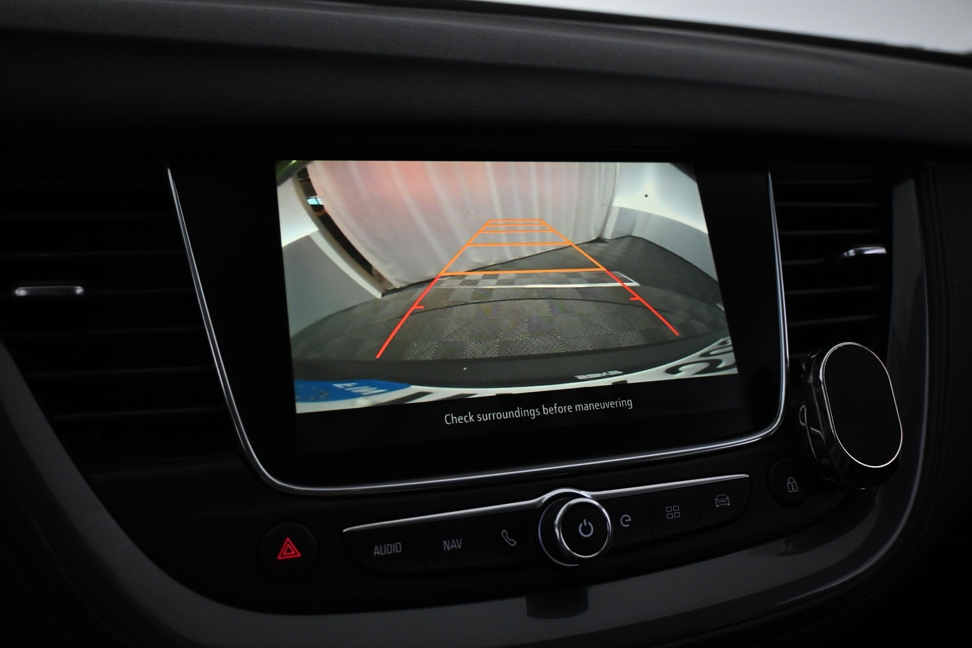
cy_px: 324
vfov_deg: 42.6
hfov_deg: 60.7
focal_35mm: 31
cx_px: 486
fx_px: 830
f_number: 3.8
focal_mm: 20.5
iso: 1800
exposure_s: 1/125
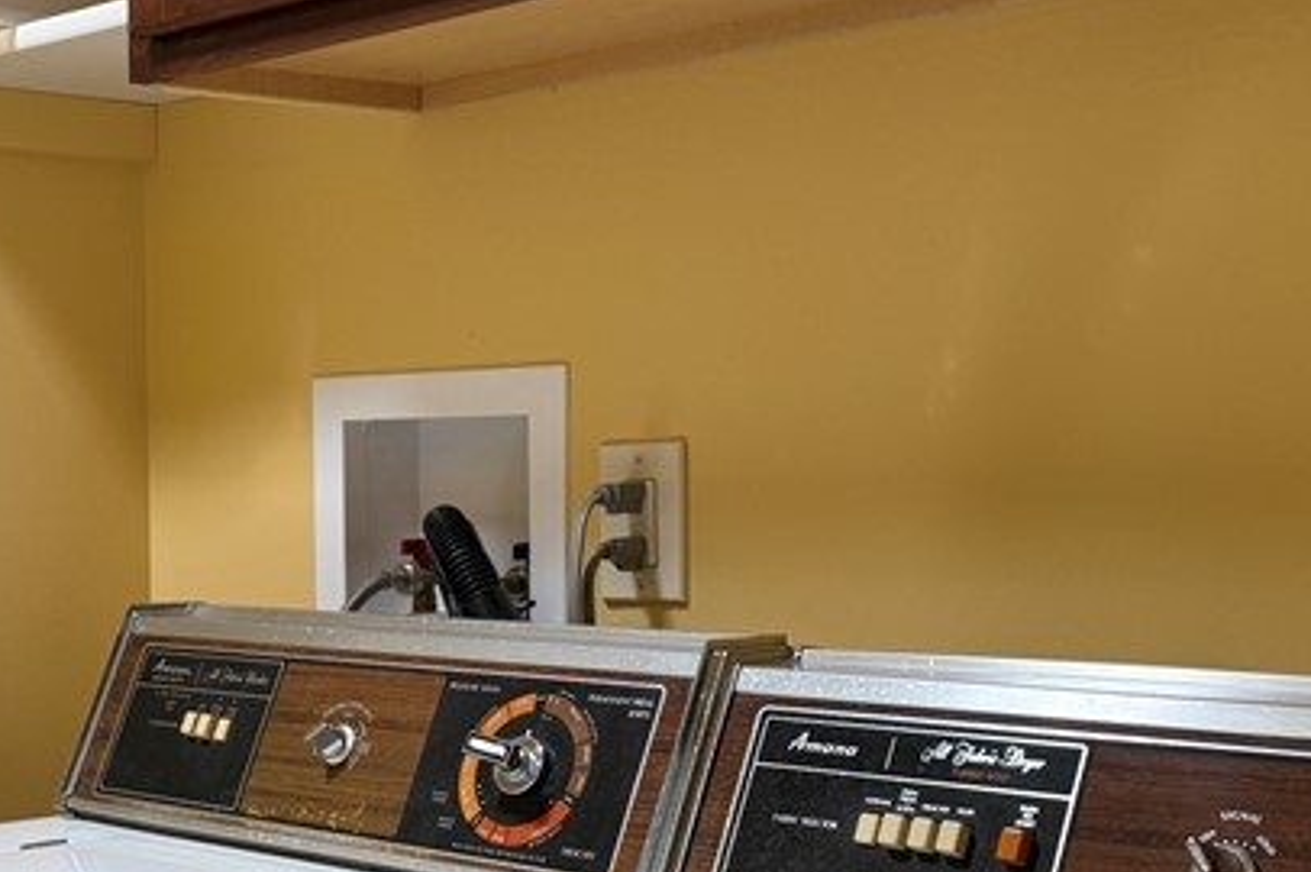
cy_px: 614
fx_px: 2292
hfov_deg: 30.5
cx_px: 123
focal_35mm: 63
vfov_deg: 21.4
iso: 125
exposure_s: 1/120
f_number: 1.78
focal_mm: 6.76
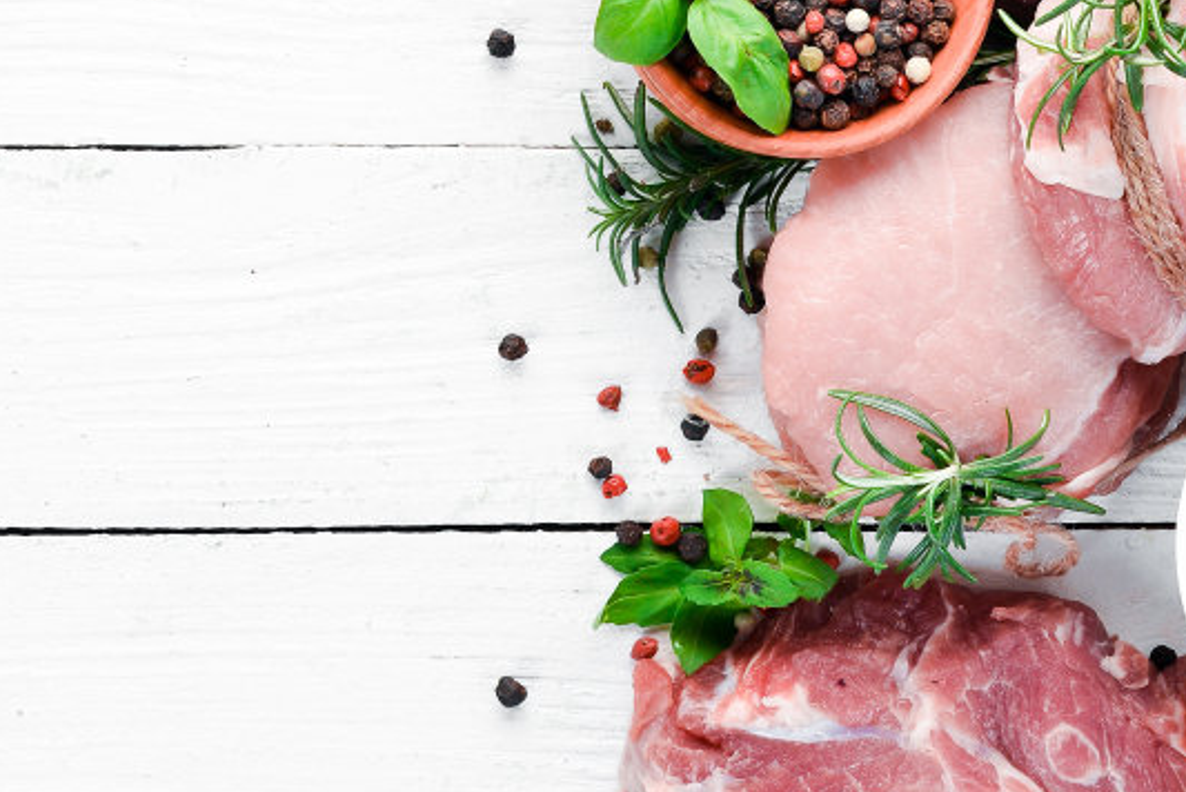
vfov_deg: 9.1
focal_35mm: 150
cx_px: 258
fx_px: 4944
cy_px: -147
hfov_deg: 13.6
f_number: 11
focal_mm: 50
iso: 125
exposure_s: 1/125
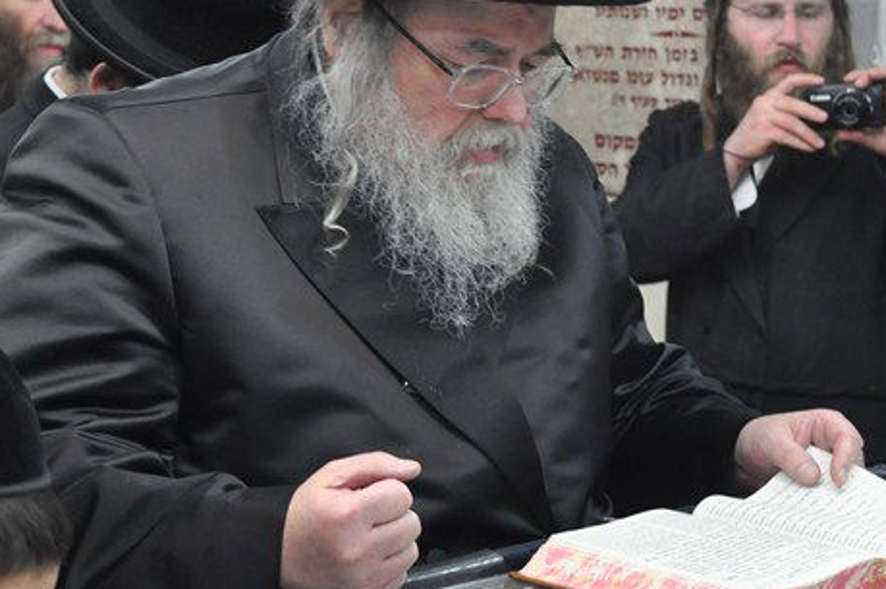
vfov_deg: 11.9
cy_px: 181
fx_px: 2827
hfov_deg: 17.8
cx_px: 442
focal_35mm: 115
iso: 1000
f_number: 5
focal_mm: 44
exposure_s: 1/30
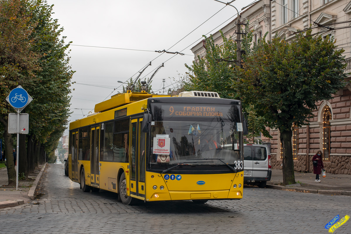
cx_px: 176
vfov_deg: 27.0
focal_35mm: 50
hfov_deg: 39.6
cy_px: 117
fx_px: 488
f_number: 7.1
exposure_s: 1/250
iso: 200
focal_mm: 50
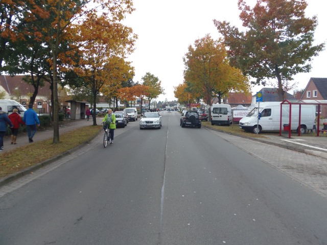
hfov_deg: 71.6
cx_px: 164
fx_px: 227
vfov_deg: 56.8
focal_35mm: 24
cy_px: 122
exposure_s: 1/200
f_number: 2.9
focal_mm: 4.3
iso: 64
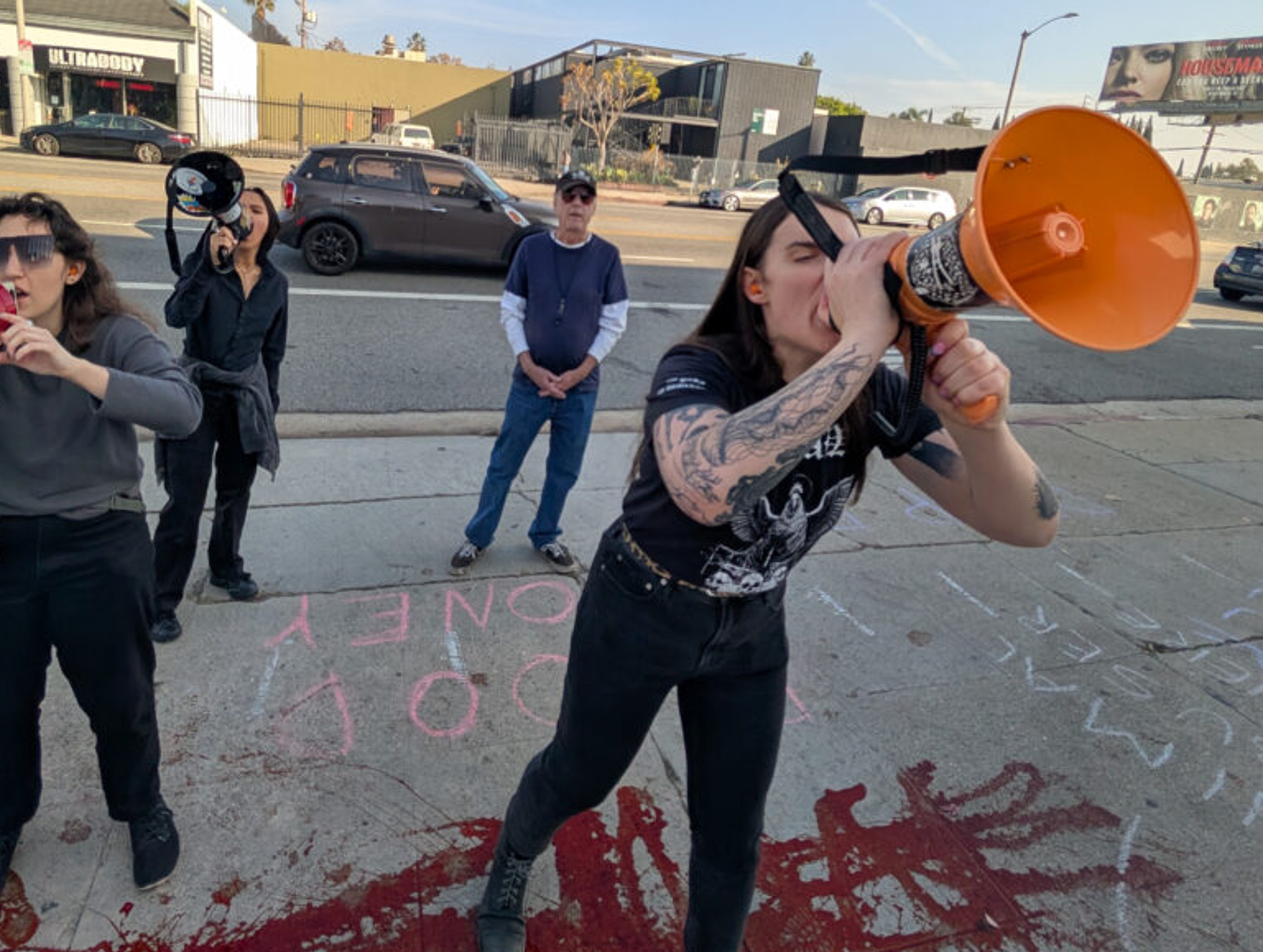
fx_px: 585
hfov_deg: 93.1
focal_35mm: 16
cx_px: 503
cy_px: 345
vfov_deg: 76.6
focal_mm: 2.02
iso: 49
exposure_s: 1/1828
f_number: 1.7
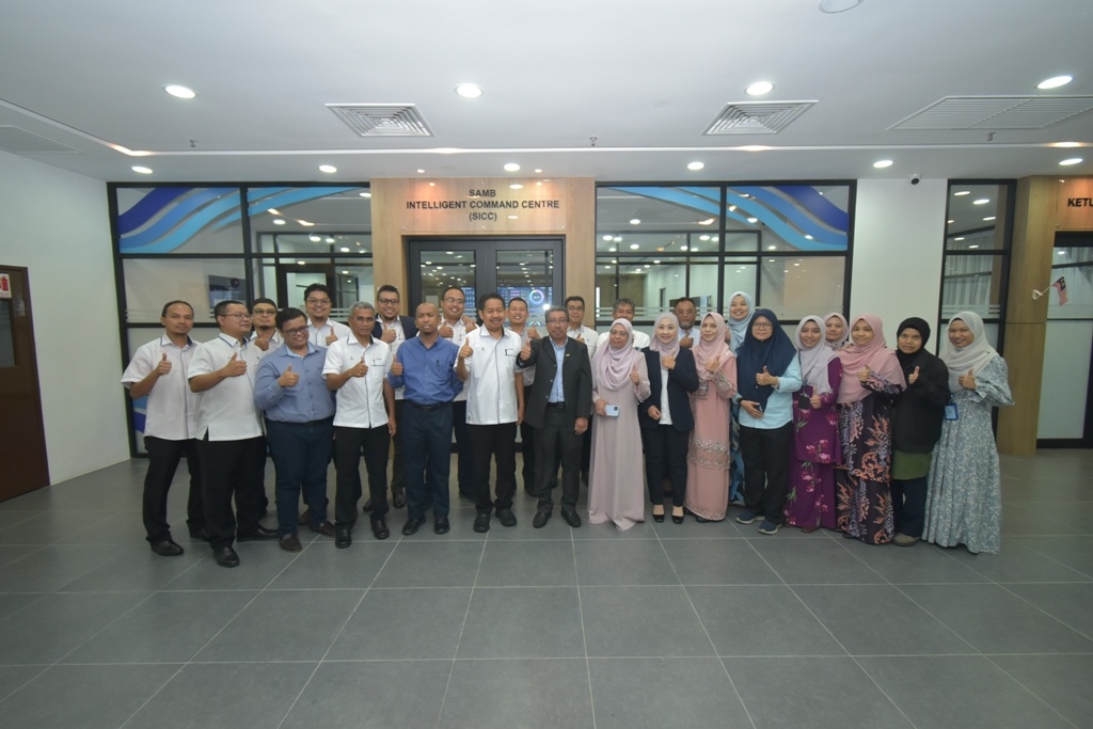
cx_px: 546
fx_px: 455
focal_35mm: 15
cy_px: 364
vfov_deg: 77.3
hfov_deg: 100.4
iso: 1000
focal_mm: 10
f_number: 4.5
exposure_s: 1/125
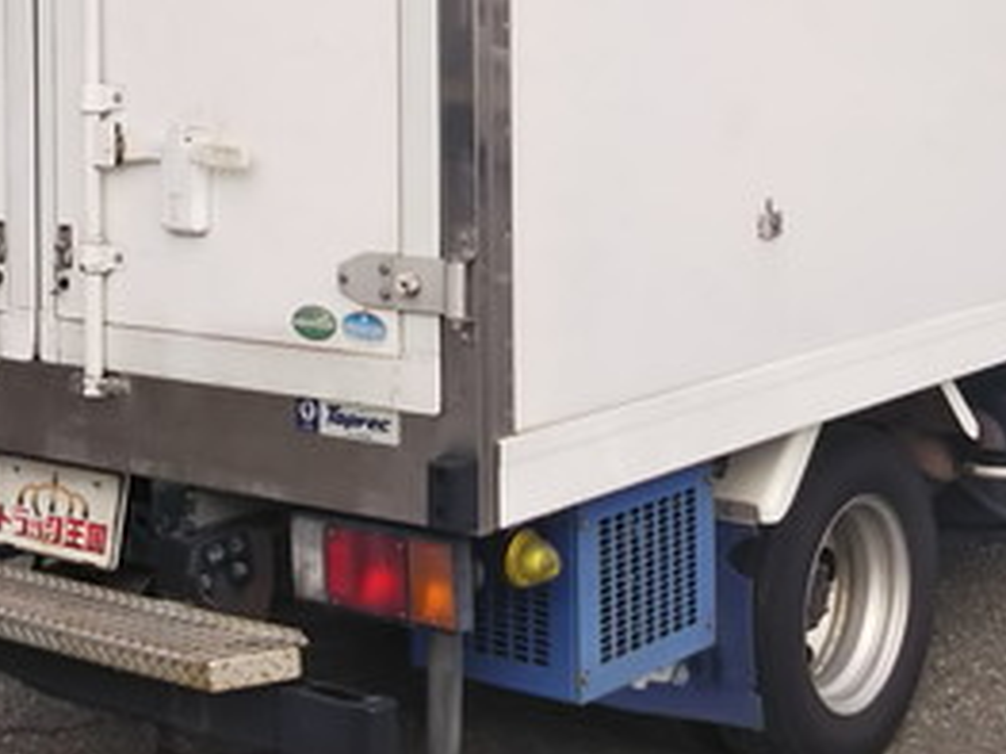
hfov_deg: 26.7
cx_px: 528
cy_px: 23
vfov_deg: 19.6
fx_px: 2121
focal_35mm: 73
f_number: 2.2
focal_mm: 4
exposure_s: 1/432
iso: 20
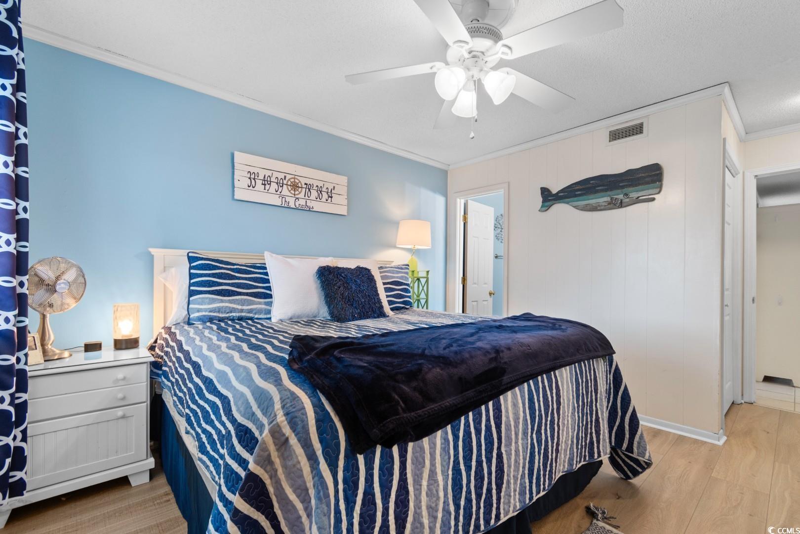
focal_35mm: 15
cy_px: 267
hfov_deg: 100.4
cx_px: 400
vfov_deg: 77.3
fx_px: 333
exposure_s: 2.5
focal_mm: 10
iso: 100
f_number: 4.5
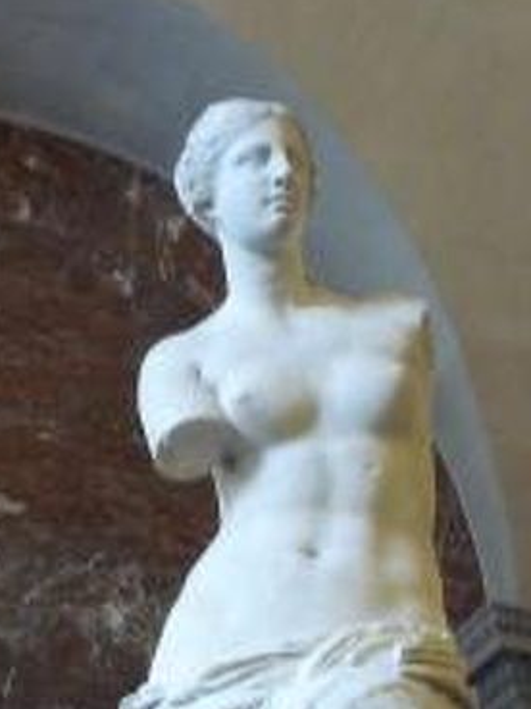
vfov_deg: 22.0
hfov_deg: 17.0
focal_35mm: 87
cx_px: 327
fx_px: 1779
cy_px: 638
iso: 250
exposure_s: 1/30
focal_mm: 4.5
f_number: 2.8
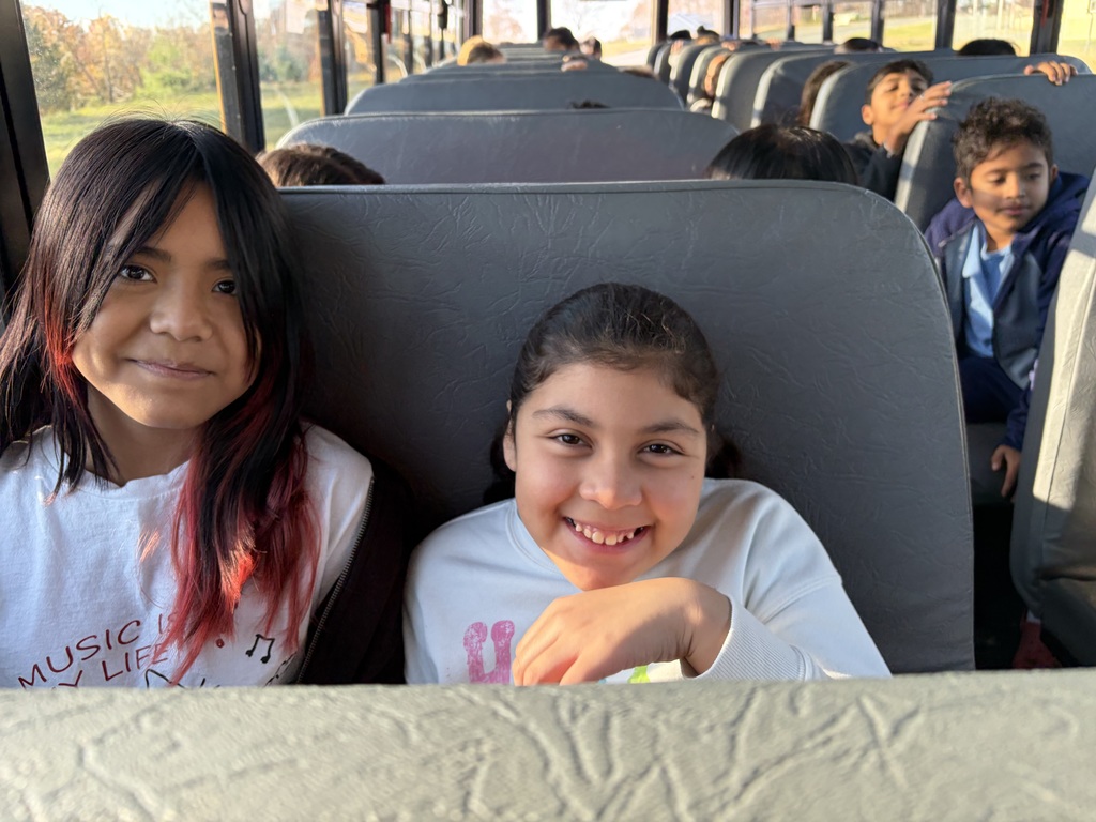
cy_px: 411
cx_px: 548
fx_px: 823
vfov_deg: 53.1
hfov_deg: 67.3
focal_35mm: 26
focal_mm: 5.96
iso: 125
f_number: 1.6
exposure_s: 1/85
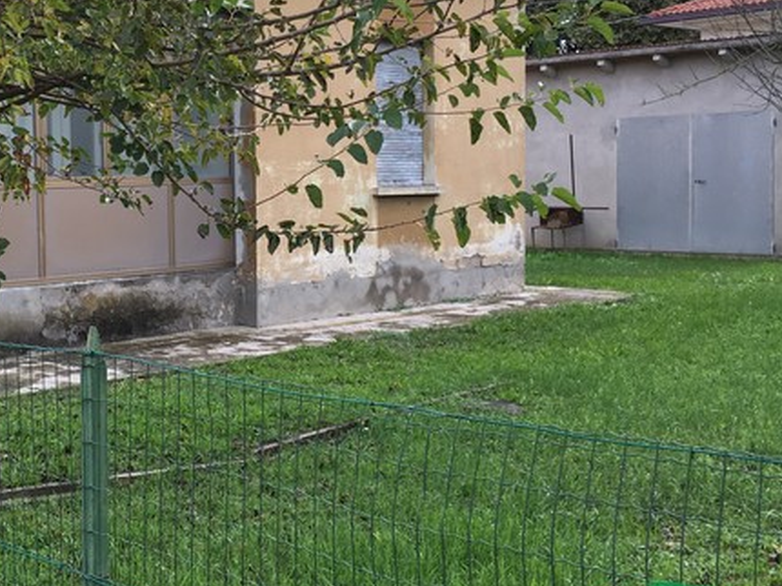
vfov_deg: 27.0
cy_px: 246
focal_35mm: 54
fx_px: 1219
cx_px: 180
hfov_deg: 34.7
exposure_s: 1/137
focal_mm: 4.15
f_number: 2.2
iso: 25
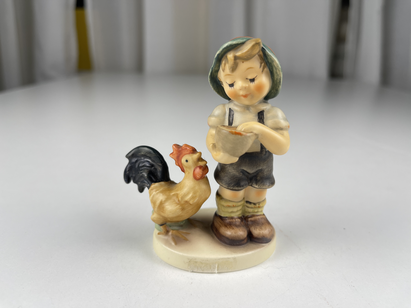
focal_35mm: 25
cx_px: 206
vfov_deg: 54.9
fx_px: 297
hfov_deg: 69.4
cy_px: 154
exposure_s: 1/199
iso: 32
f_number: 1.6
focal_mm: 5.1
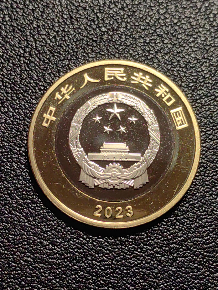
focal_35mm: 81
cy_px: 145
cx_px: 109
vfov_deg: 24.1
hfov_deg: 18.2
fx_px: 680
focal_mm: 5.75
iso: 50
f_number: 2
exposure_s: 1/189
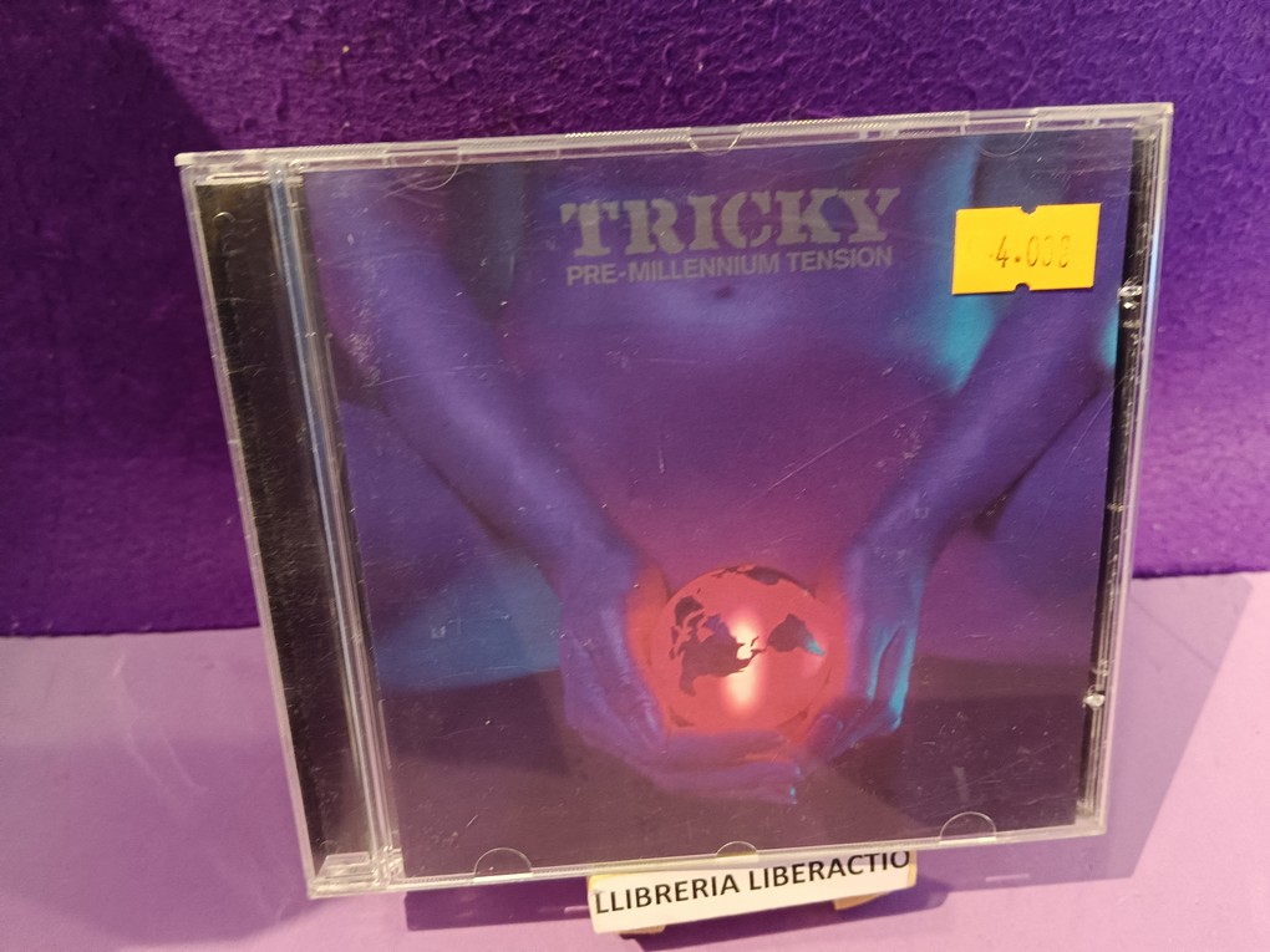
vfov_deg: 53.1
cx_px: 635
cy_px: 476
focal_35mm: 26
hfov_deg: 67.3
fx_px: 954
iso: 1062
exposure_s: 1/25
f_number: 1.8
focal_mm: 3.96
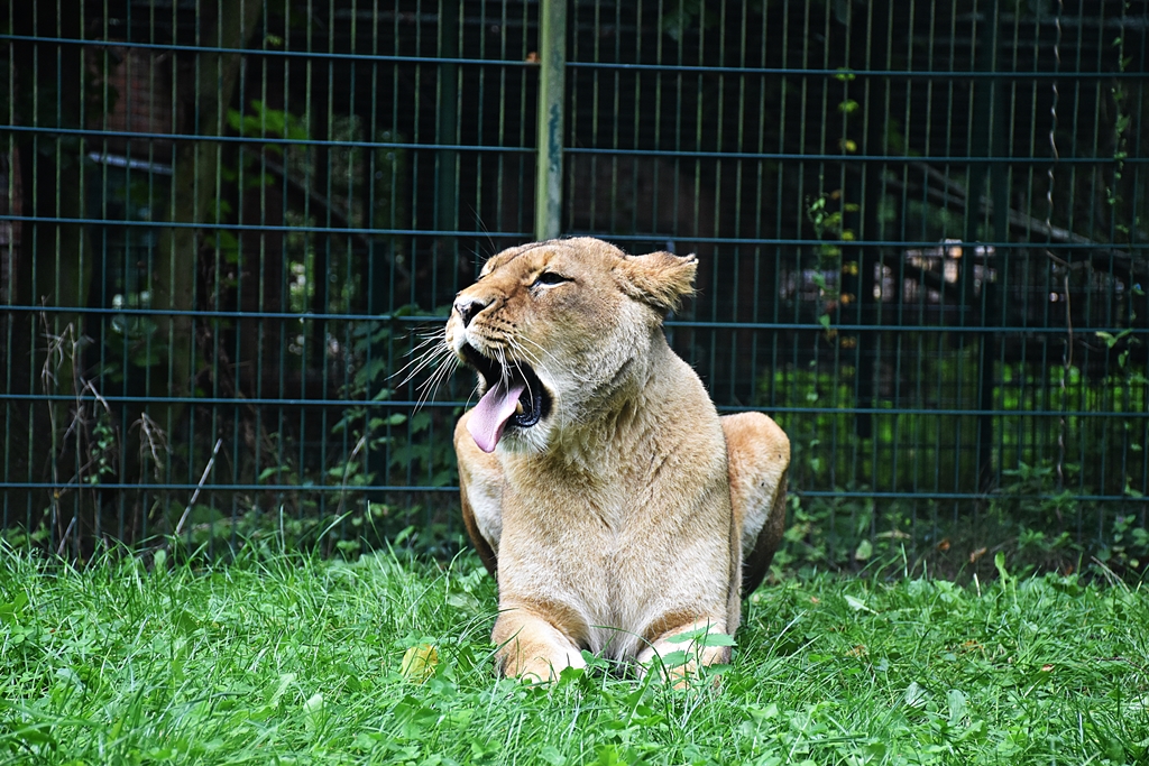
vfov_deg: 13.0
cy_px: 383
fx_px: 3351
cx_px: 574
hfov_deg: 19.5
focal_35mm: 105
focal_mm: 70
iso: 1250
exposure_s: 1/125
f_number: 5
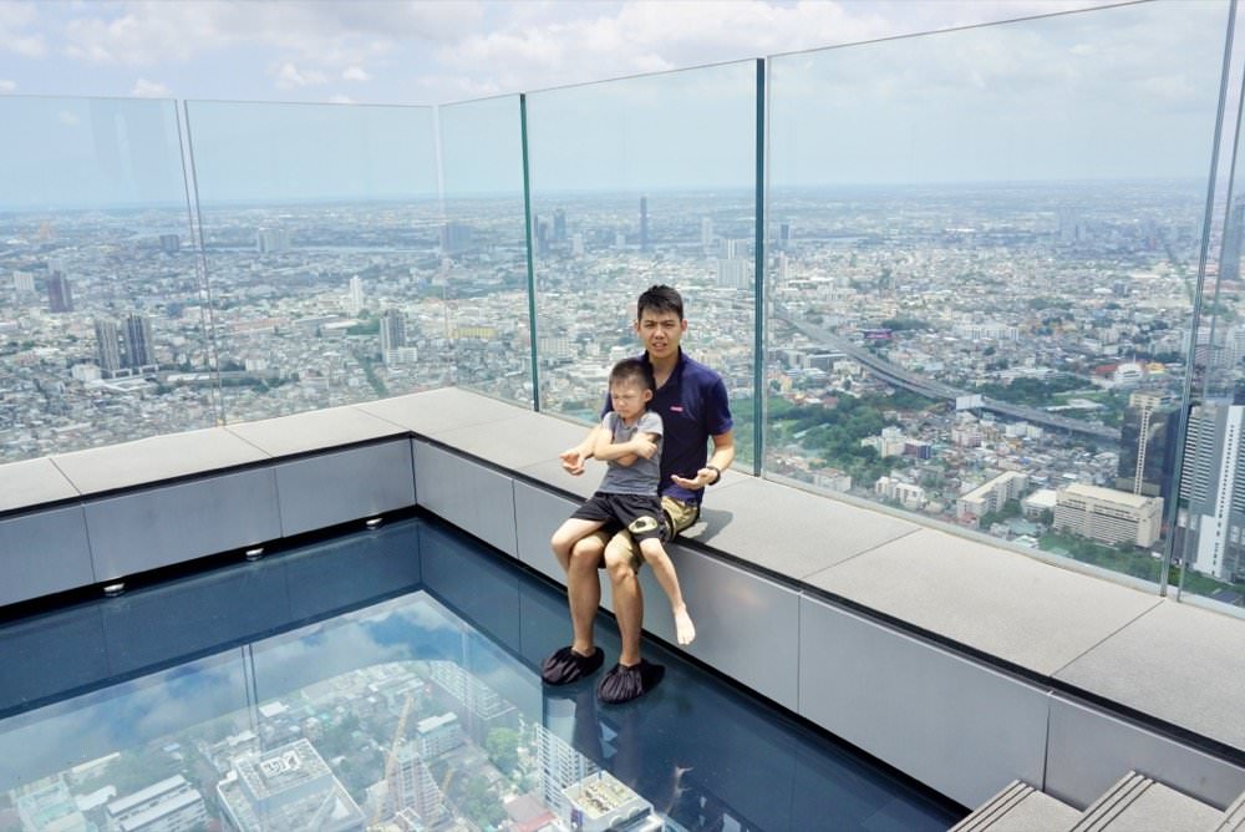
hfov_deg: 67.4
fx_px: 934
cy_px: 416
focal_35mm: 27
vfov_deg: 48.0
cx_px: 622
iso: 100
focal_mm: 18
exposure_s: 1/125
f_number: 11
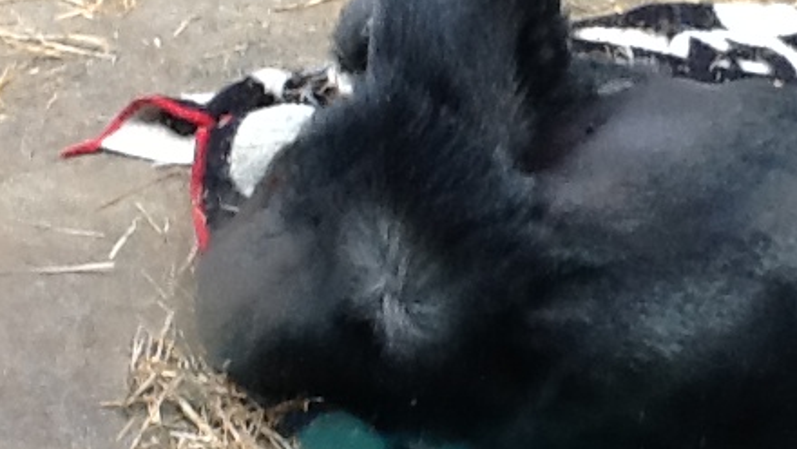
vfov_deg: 15.9
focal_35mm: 76
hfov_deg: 27.7
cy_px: 150
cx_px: 536
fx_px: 1607
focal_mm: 2.03
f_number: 2.4
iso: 100
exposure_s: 1/30
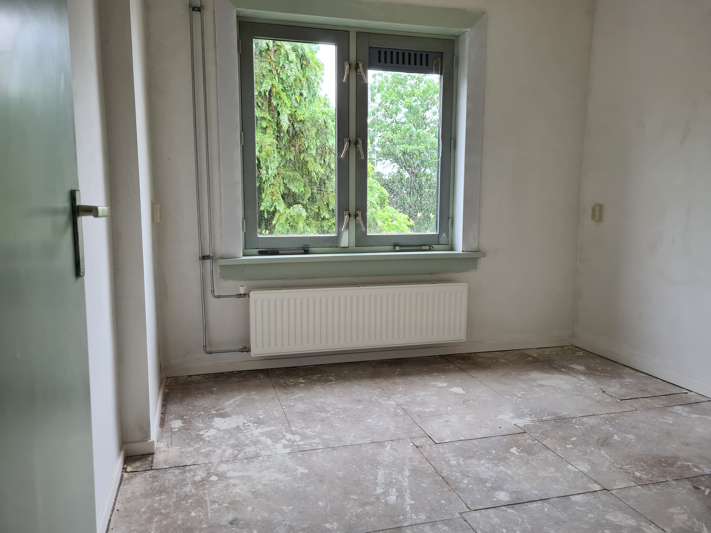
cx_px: 356
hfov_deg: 67.3
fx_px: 534
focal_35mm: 26
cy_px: 266
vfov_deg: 53.1
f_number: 1.8
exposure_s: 1/50
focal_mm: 5.4
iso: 64
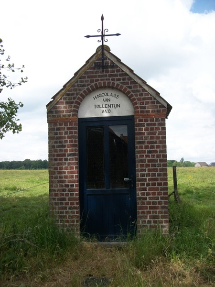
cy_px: 144
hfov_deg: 44.2
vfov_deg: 56.8
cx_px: 108
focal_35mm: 32
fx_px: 265
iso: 80
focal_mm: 5.7
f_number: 2.9
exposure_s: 1/800
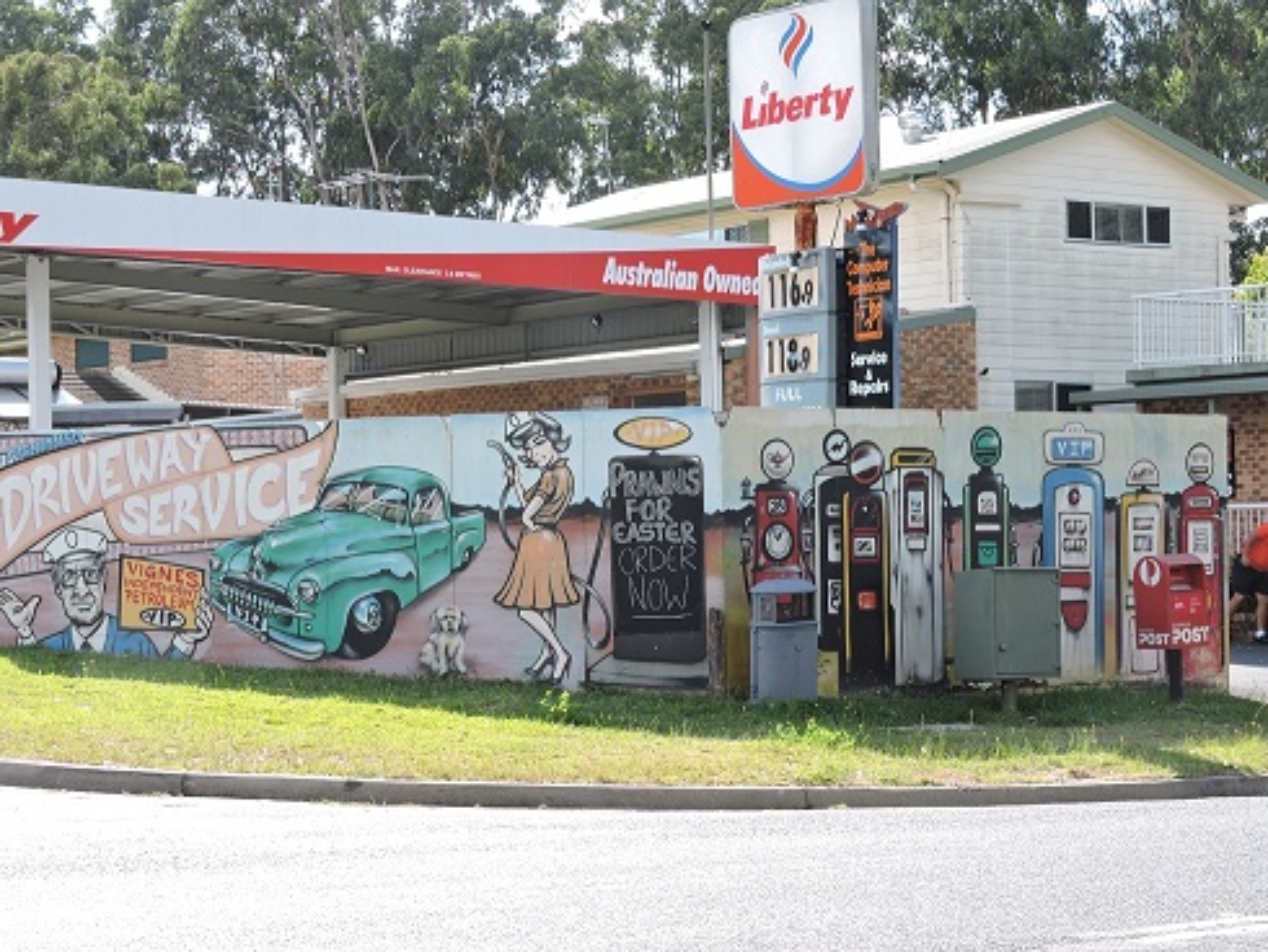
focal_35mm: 80
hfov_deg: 24.4
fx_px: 2932
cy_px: 476
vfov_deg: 18.4
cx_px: 634
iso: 100
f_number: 4.5
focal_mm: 14.3
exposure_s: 1/200
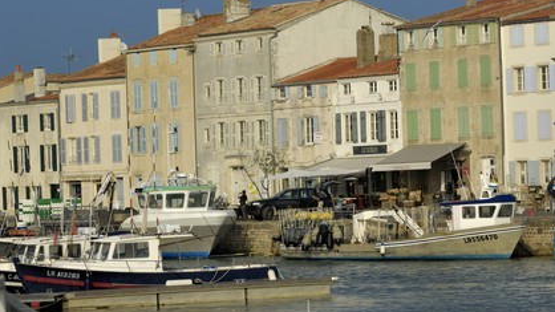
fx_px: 2560
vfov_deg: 7.0
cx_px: 277
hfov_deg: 12.4
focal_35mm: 174
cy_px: 155
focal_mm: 110
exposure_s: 1/400
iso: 100
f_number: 6.3
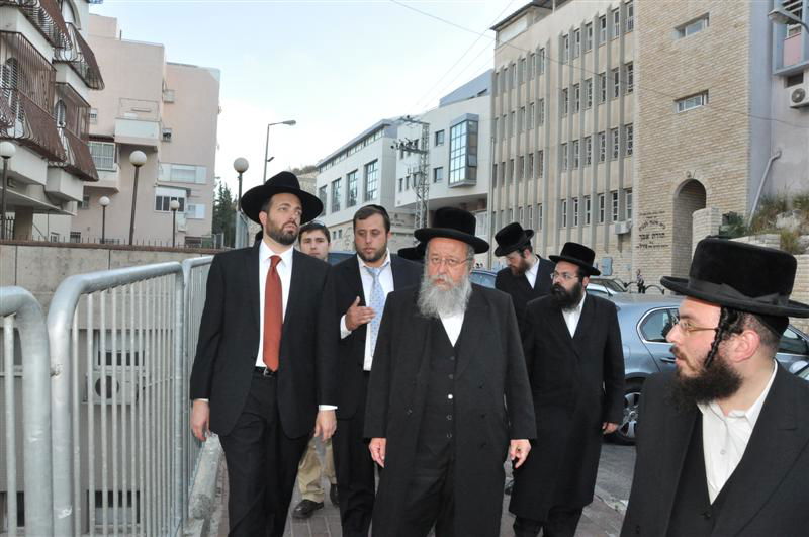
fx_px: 606
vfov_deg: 47.8
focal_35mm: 27
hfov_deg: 67.5
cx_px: 404
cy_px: 268
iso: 1250
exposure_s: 1/200
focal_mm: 18
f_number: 11
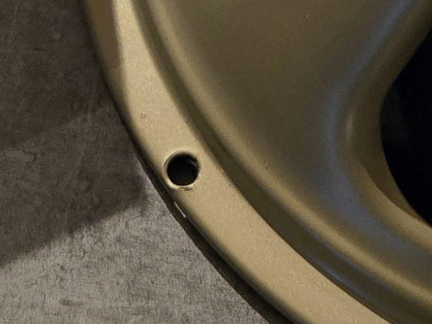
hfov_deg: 14.5
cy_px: -228
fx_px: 1697
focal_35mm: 136
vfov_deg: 10.4
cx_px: 183
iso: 640
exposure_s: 1/100
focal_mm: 5.4
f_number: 1.8
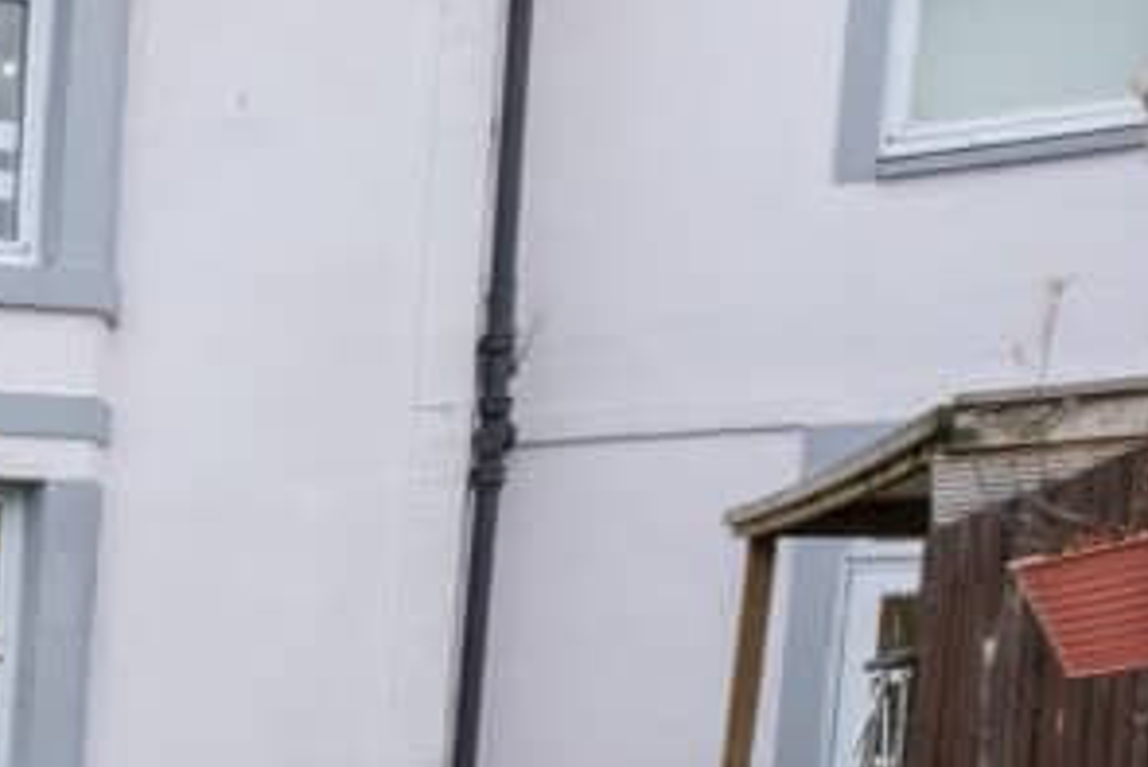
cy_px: 886
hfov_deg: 24.6
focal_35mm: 52
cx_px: -743
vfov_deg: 24.0
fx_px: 1659
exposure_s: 1/15
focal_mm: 10
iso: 125
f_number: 9
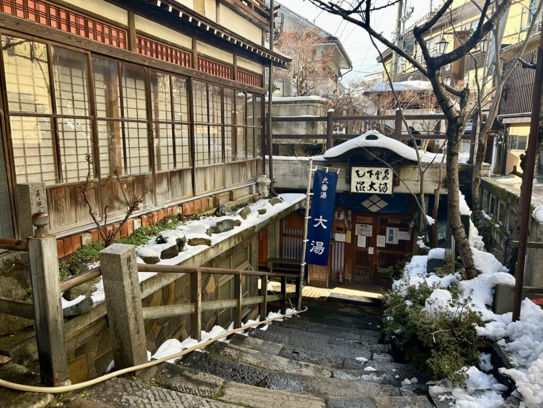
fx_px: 408
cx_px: 272
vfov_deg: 53.1
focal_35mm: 26
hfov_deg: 67.3
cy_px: 204
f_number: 1.5
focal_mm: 5.7
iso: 50
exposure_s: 1/493
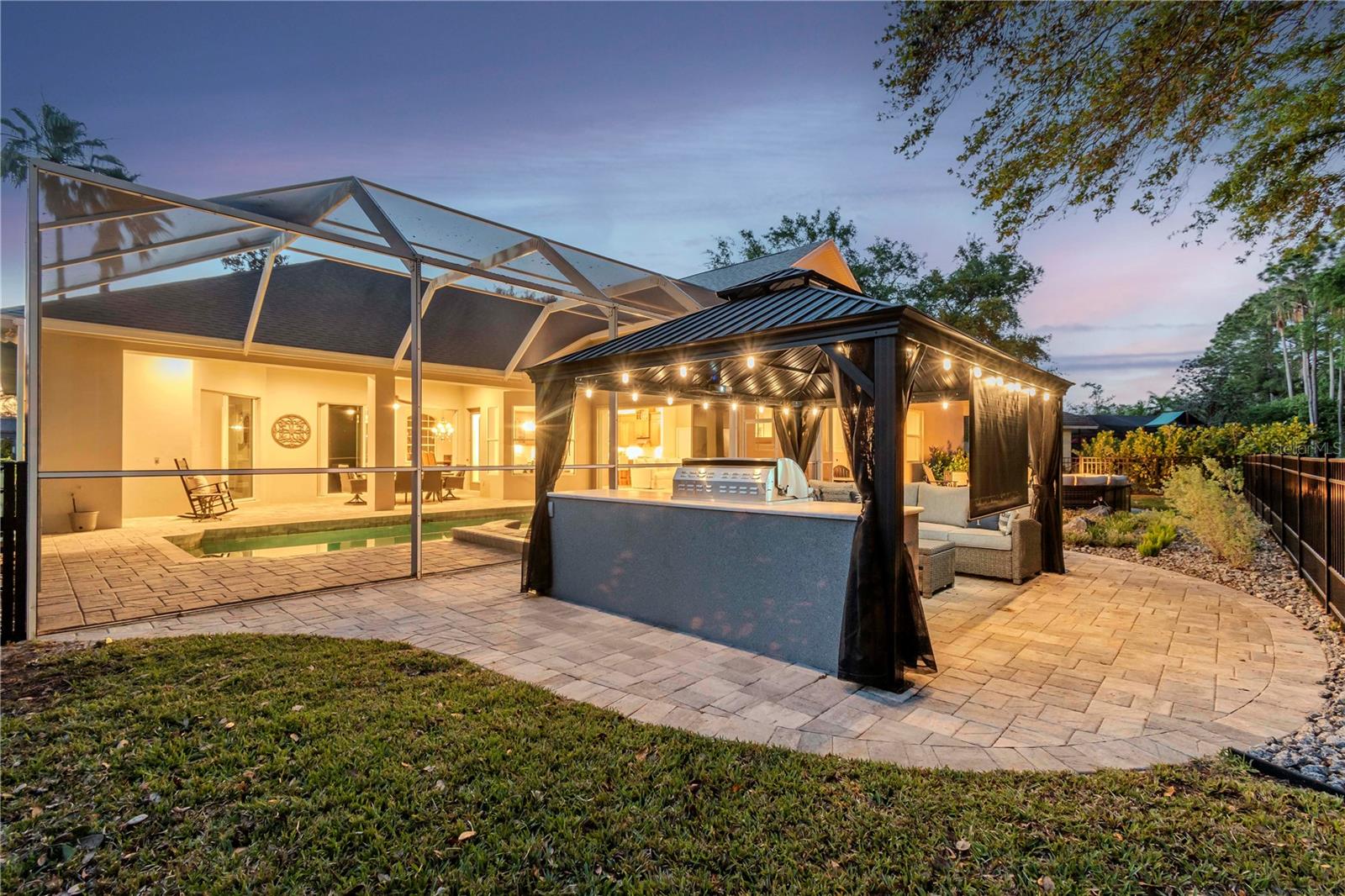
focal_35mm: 15
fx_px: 560
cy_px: 448
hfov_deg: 100.4
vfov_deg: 77.3
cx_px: 672
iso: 200
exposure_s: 8
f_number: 8
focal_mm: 10
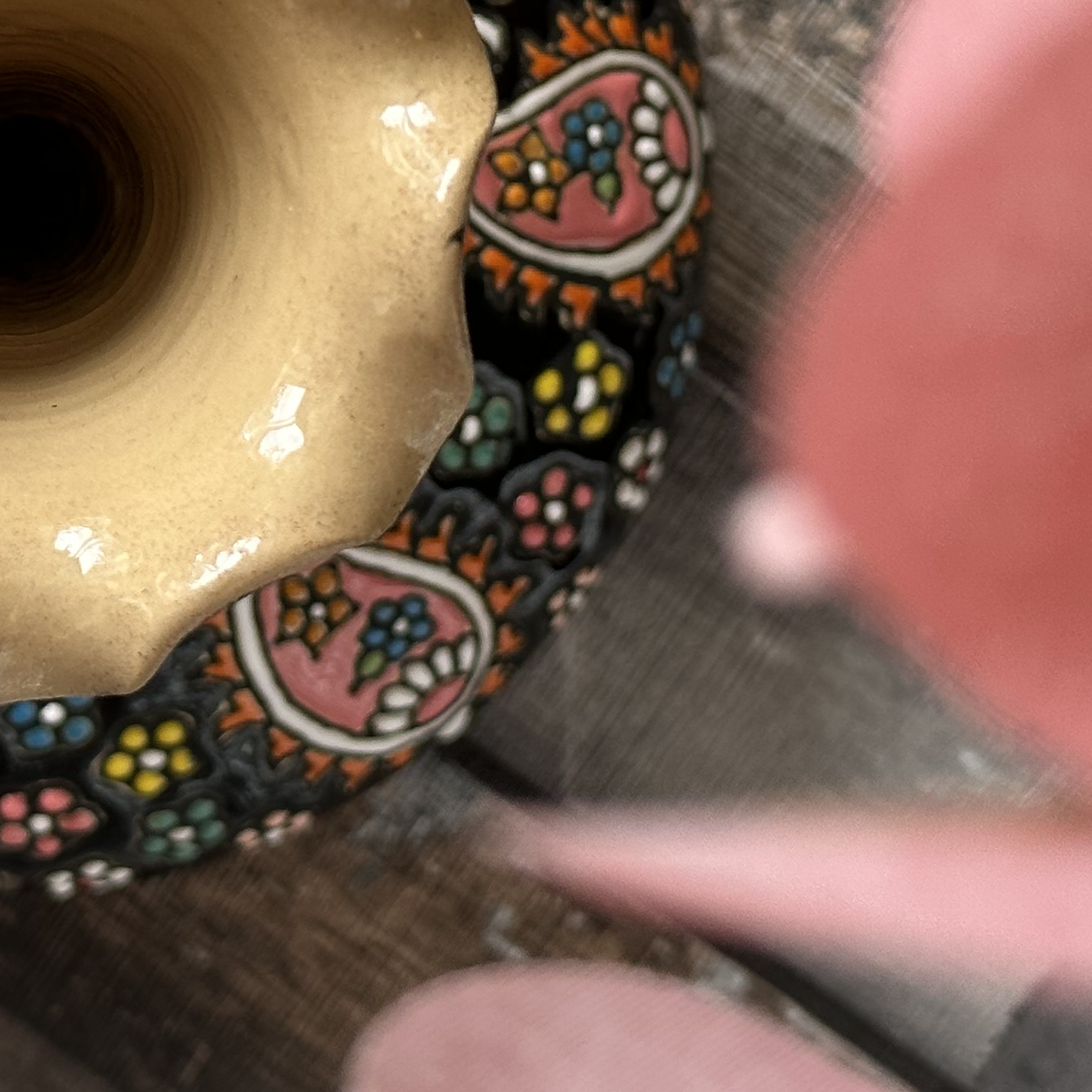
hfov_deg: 14.5
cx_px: 384
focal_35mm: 120
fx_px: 4283
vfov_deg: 14.4
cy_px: 179
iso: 50
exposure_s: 1/190
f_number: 1.78
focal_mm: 6.86
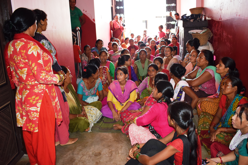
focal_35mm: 36
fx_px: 248
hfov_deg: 53.1
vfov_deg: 36.9
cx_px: 124
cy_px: 82
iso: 1400
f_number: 3.8
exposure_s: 1/60
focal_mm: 24
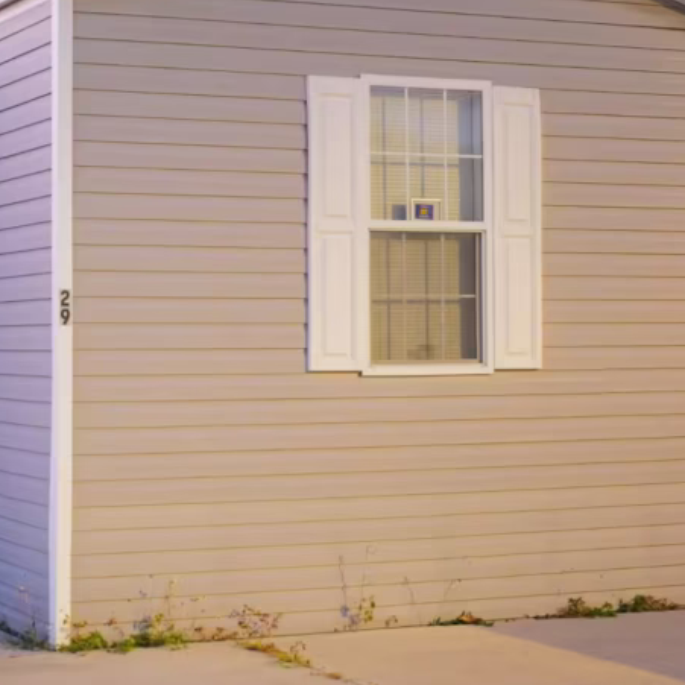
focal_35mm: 83
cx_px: 67
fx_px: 1858
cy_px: 295
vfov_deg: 20.9
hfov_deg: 20.5
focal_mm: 43
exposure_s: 1/50
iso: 6400
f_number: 2
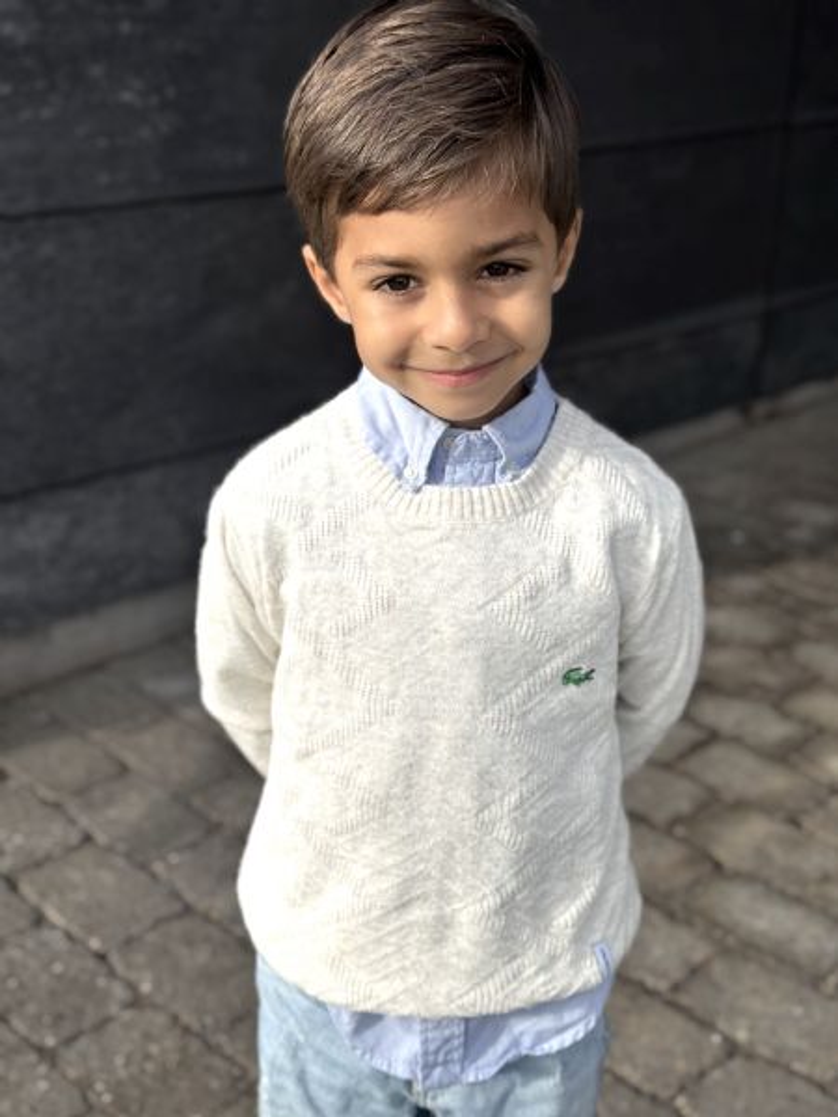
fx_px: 1549
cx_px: 419
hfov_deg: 30.3
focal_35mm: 48
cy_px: 558
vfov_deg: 39.7
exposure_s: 1/2833
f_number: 1.78
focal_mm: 6.76
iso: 64
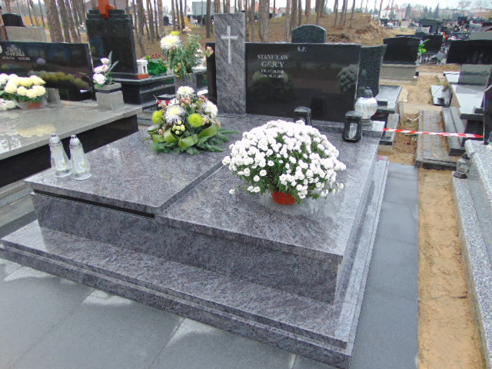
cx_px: 246
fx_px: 355
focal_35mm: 25
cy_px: 184
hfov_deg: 69.4
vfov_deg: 54.9
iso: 80
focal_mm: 4.5
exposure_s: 1/80
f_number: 3
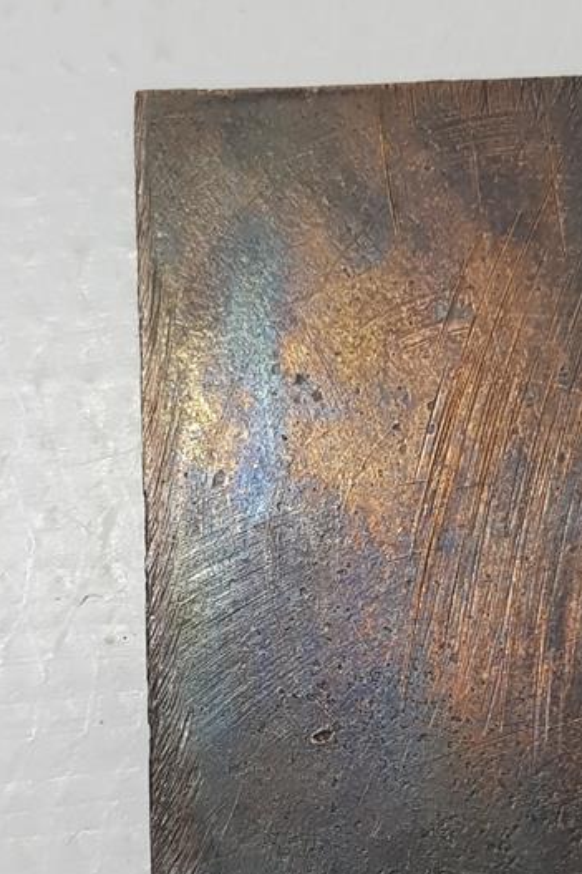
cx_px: 510
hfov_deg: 26.2
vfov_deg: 39.3
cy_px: 553
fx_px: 1213
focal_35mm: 50
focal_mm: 4.3
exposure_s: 1/100
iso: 50
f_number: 1.7
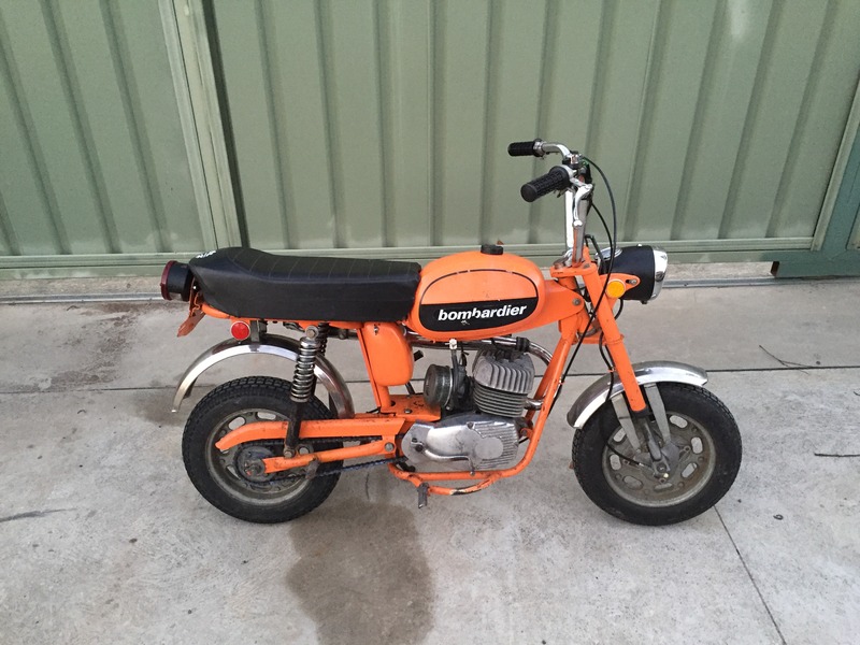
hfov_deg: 61.7
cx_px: 430
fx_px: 720
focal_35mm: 29
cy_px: 322
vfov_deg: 48.2
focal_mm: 4.15
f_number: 2.2
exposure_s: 1/25
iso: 250
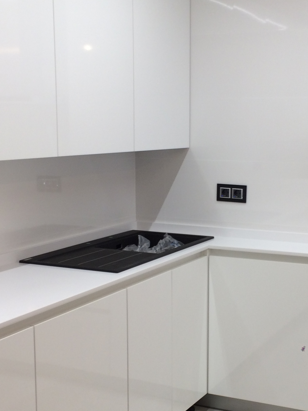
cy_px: 244
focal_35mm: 59
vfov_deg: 32.6
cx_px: 203
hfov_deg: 24.7
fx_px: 700
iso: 32
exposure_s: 1/50
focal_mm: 4.15
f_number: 2.2
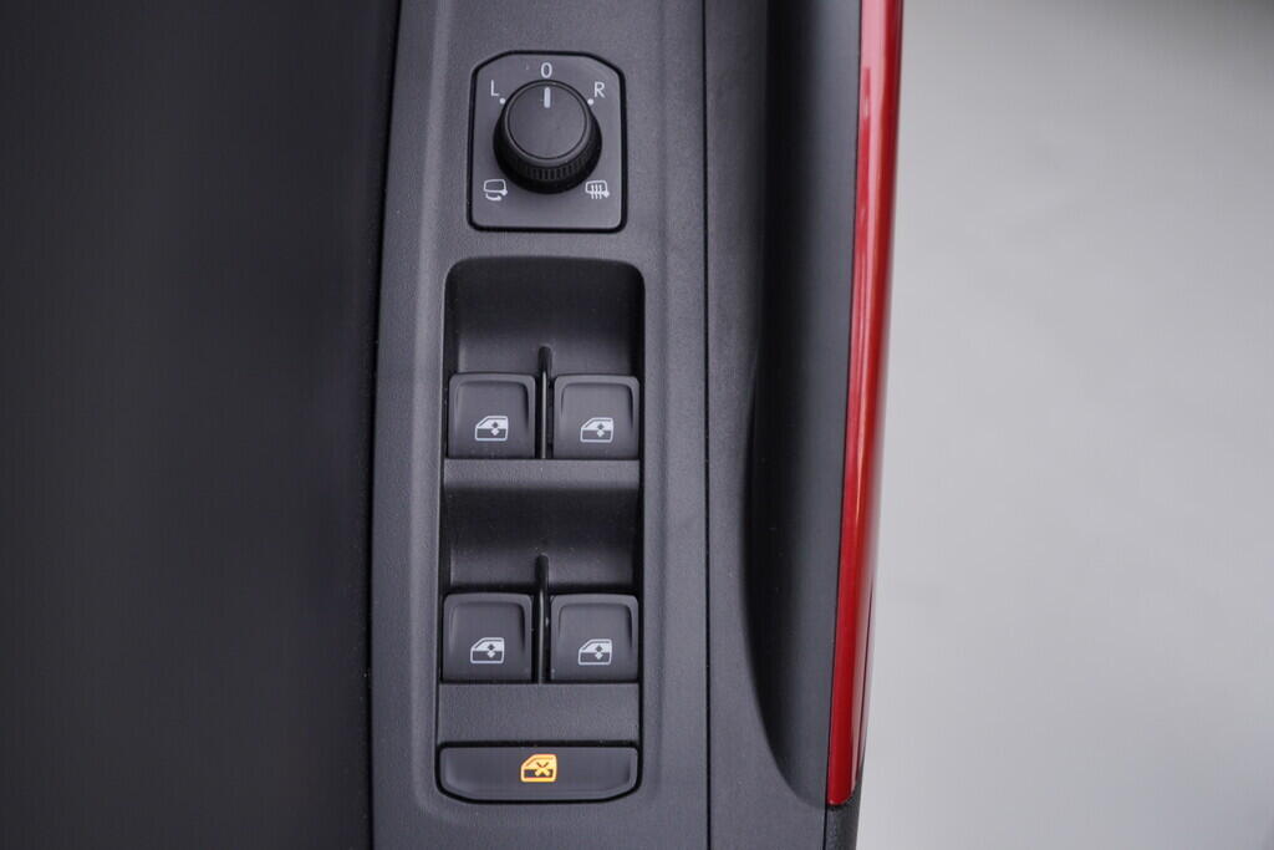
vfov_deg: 36.9
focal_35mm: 36
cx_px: 637
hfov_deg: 53.1
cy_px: 425
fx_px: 1274
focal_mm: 24
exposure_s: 1/50
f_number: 3.2
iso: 125
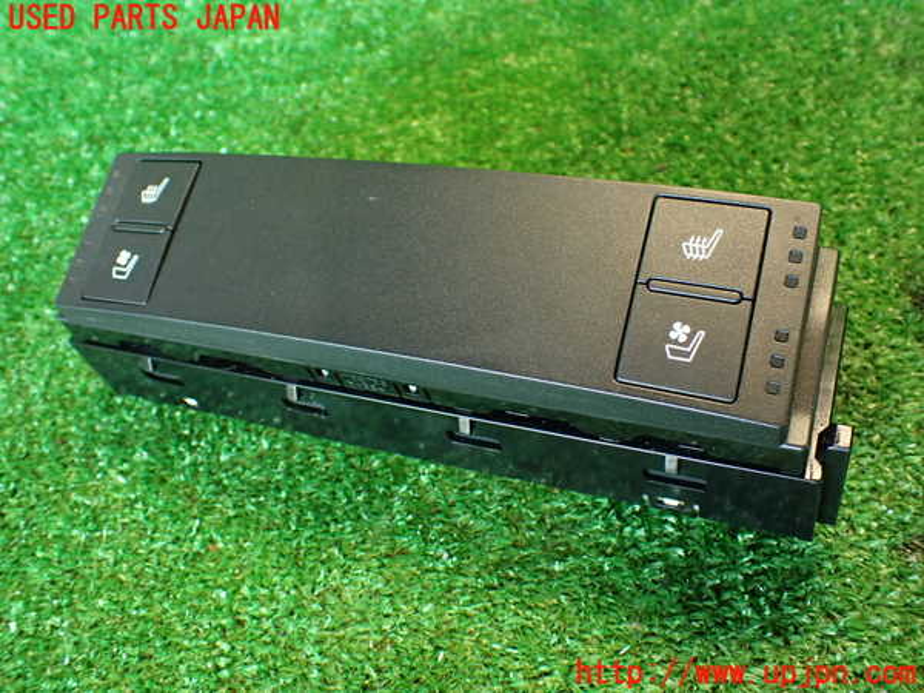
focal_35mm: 32
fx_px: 854
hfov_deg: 56.8
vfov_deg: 44.2
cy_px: 346
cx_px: 462
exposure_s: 1/30
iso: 400
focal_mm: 5.79
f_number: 2.4
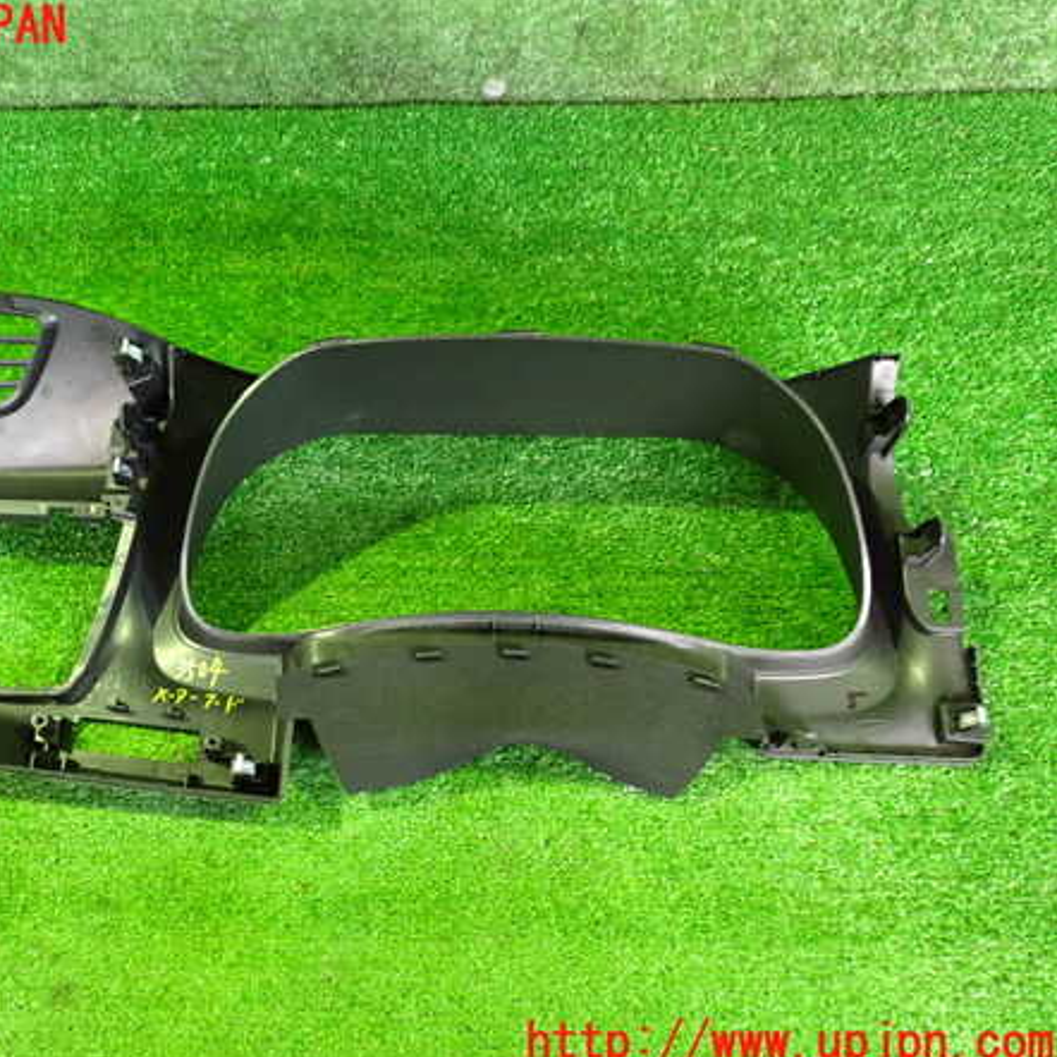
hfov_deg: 45.3
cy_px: 536
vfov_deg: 46.0
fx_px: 1244
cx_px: 349
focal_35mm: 36
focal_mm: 5.4
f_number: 2.3
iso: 800
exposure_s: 1/20
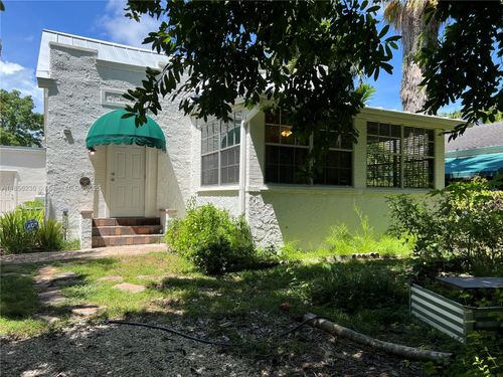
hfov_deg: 67.3
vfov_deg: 53.1
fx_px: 378
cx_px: 252
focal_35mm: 26
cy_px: 188
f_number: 1.5
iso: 50
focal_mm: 5.7
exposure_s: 1/1934
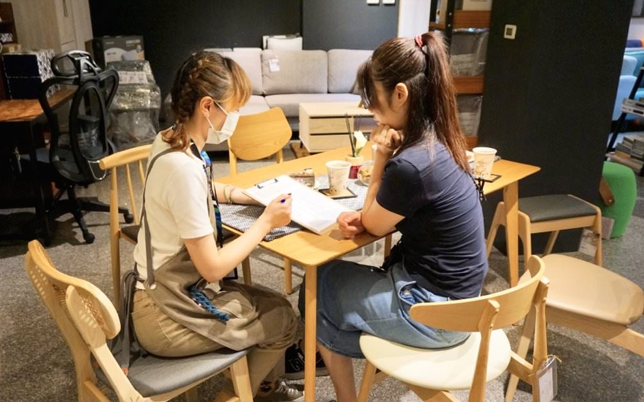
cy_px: 217
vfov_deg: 38.8
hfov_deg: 58.9
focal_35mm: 33
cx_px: 319
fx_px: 571
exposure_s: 1/160
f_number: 4
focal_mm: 21
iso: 1600
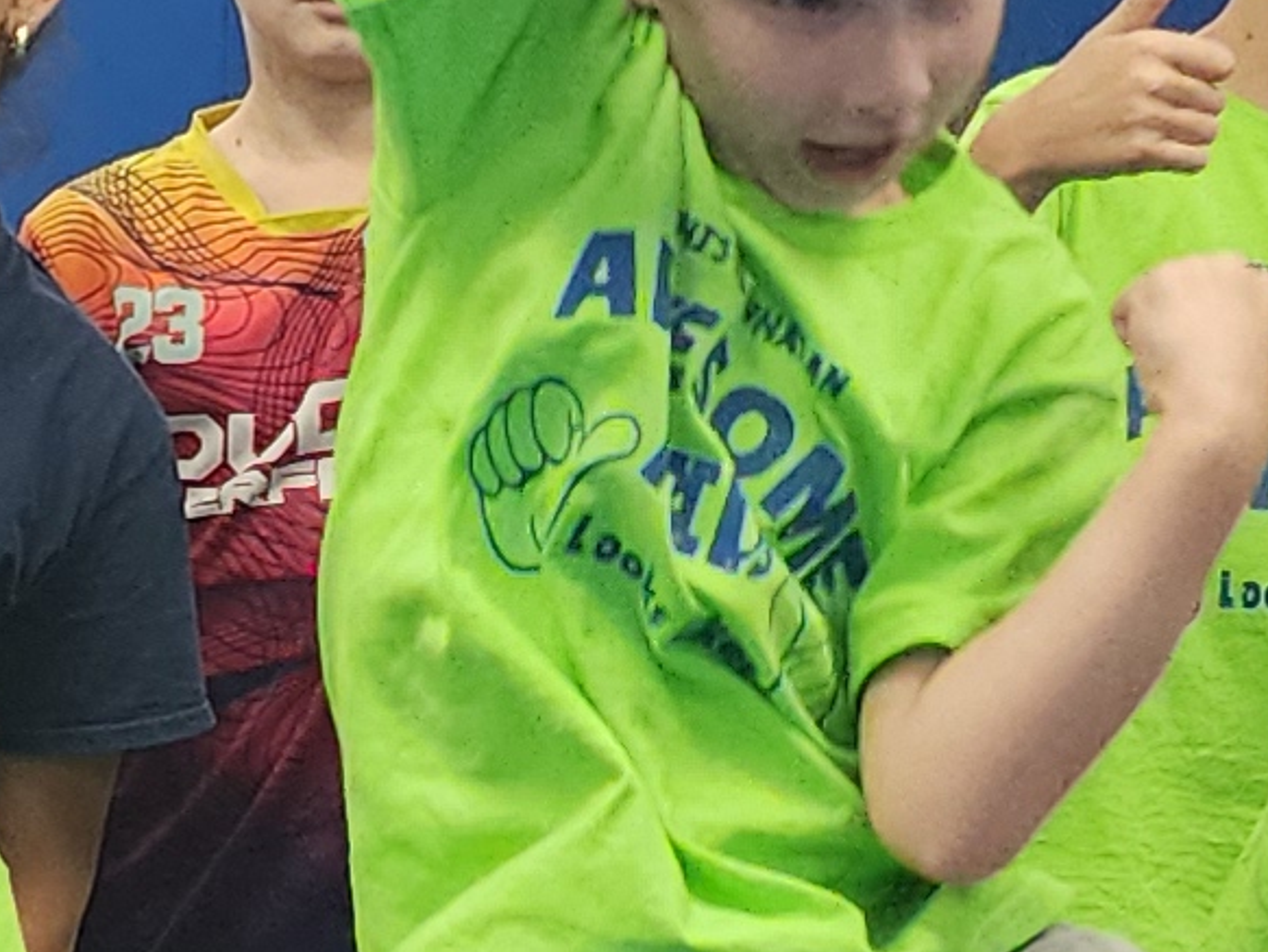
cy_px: 499
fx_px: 5790
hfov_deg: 12.1
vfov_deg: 9.4
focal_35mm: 158
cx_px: -412
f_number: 1.8
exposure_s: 1/120
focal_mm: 6.4
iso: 500
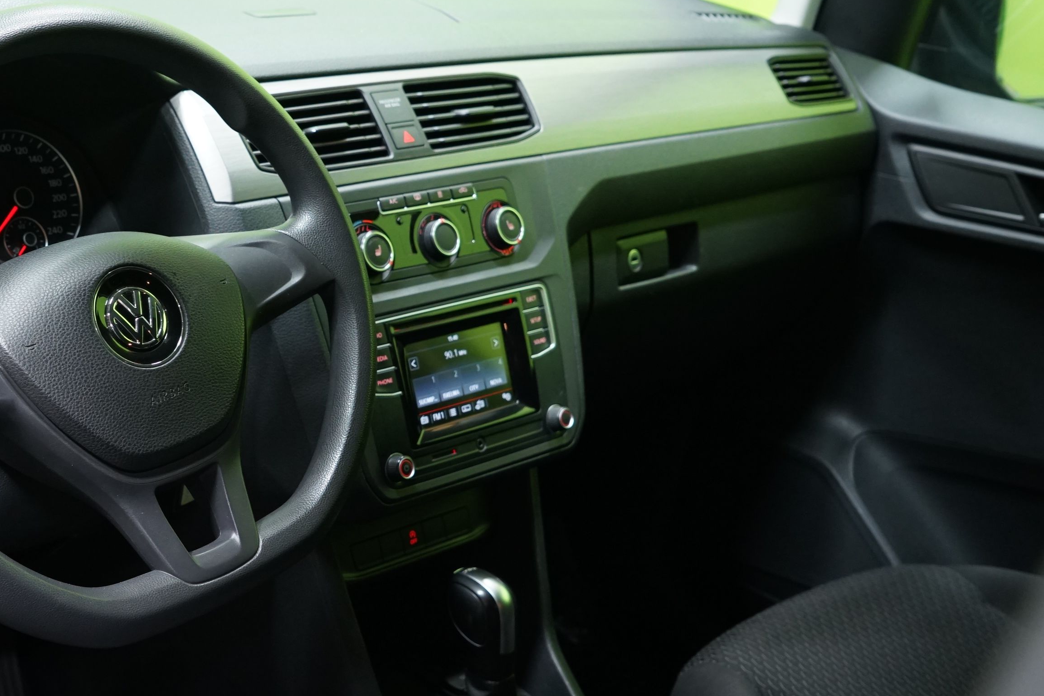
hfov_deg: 36.3
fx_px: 1537
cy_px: 357
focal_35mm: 53
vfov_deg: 25.5
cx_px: 210
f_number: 5.6
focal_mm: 31
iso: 1600
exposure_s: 1/25
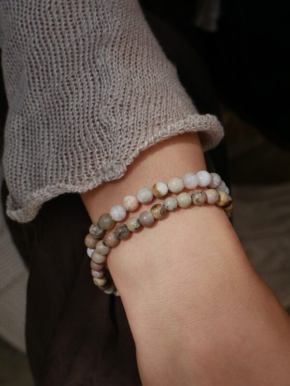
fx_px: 893
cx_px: 145
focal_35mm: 80
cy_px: 193
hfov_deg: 18.4
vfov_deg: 24.4
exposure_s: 1/400
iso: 200
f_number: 8
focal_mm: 40
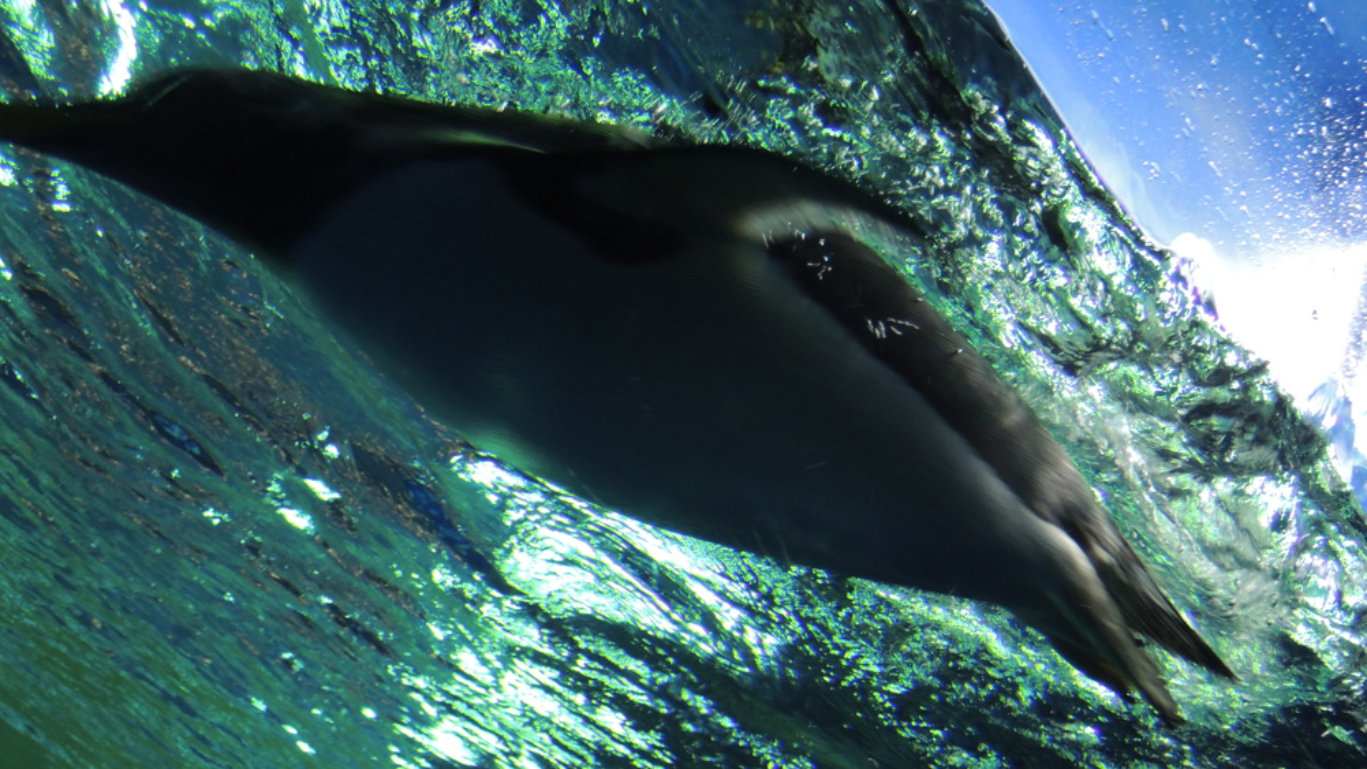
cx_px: 696
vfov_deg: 30.3
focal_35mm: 39
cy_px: 497
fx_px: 1414
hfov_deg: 51.6
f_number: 2.5
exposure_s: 1/60
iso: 360
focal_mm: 6.3
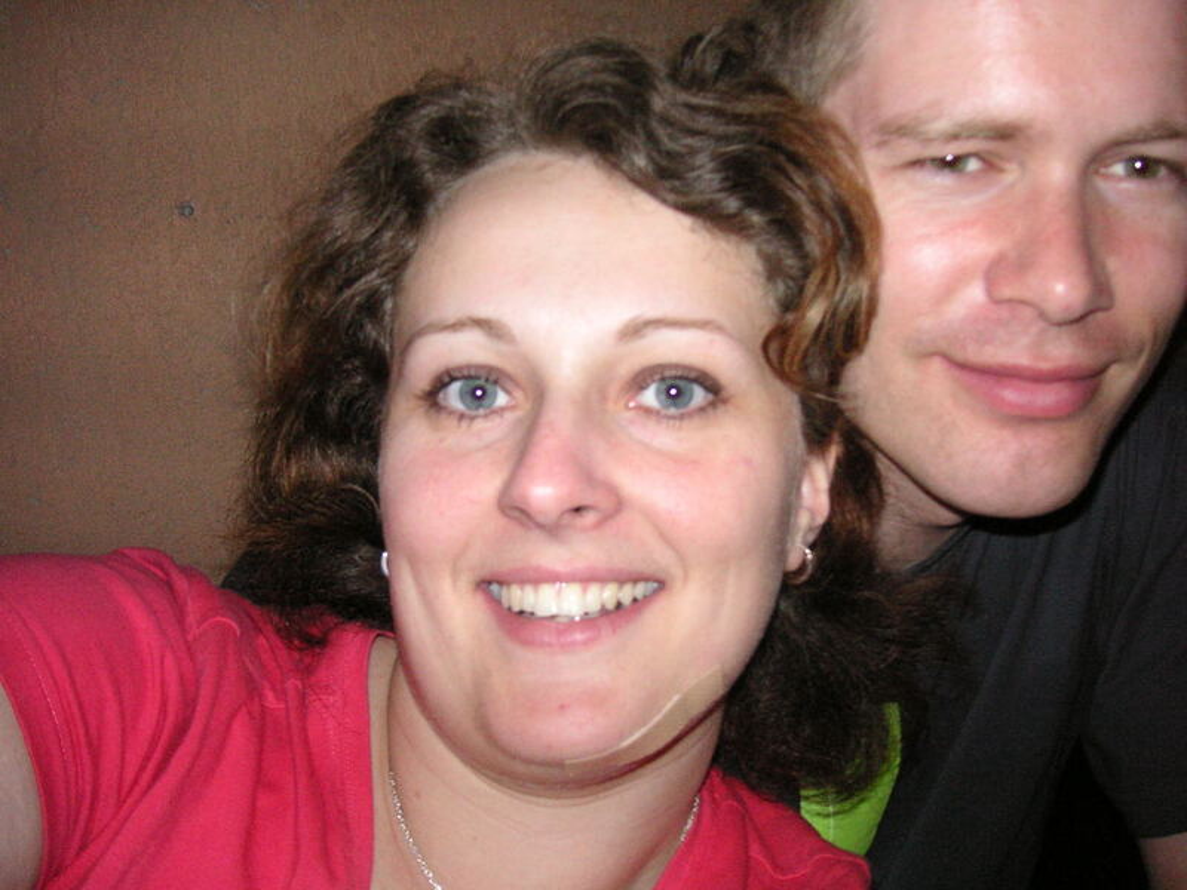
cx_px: 594
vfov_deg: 38.7
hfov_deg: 50.1
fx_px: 1269
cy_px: 445
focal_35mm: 37
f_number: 2.8
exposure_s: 1/45
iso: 160
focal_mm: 6.1
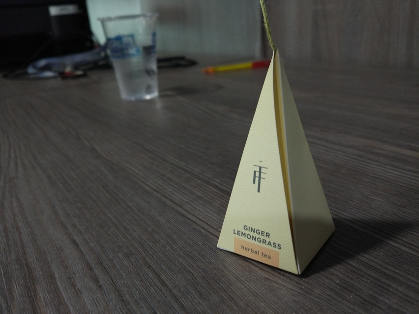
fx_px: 339
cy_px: 157
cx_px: 210
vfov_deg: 49.8
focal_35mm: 28
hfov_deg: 63.4
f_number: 2
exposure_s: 1/24
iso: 356
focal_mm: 4.26
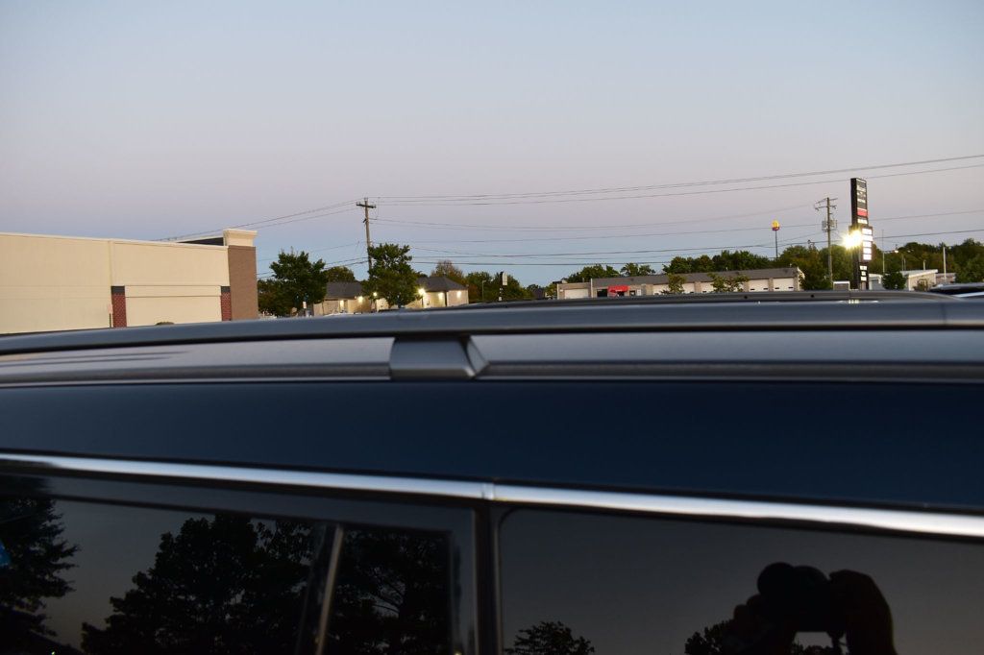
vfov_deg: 47.9
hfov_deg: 67.4
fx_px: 738
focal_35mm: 27
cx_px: 492
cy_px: 328
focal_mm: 18
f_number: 6.3
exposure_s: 1/15
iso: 500
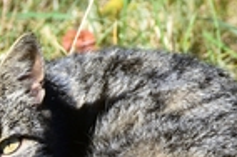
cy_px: 130
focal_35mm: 1270
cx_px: 60
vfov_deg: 1.1
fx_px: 8342
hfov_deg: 1.6
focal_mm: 200
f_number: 11
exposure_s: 1/125
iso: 125
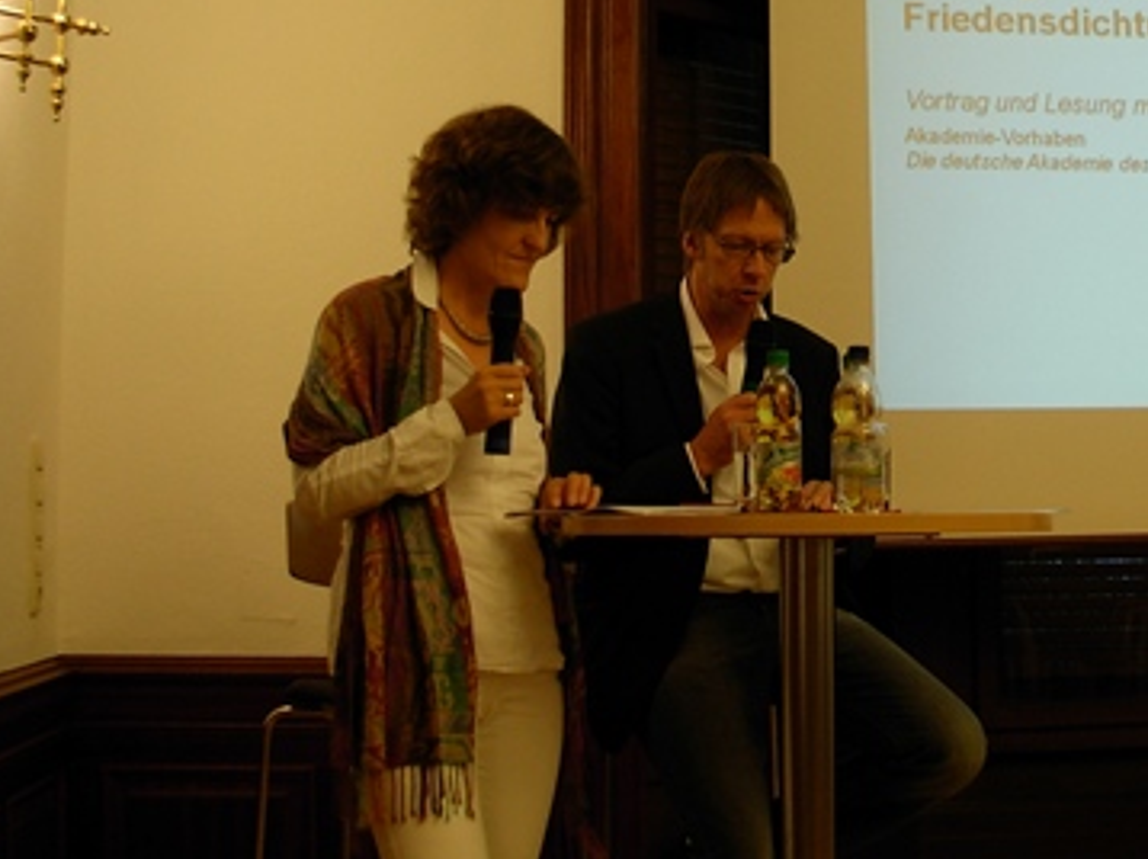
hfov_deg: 28.1
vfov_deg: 21.5
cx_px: 879
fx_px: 2254
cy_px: 250
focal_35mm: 68
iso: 79
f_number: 2.9
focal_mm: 6.3
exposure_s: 1/20.1
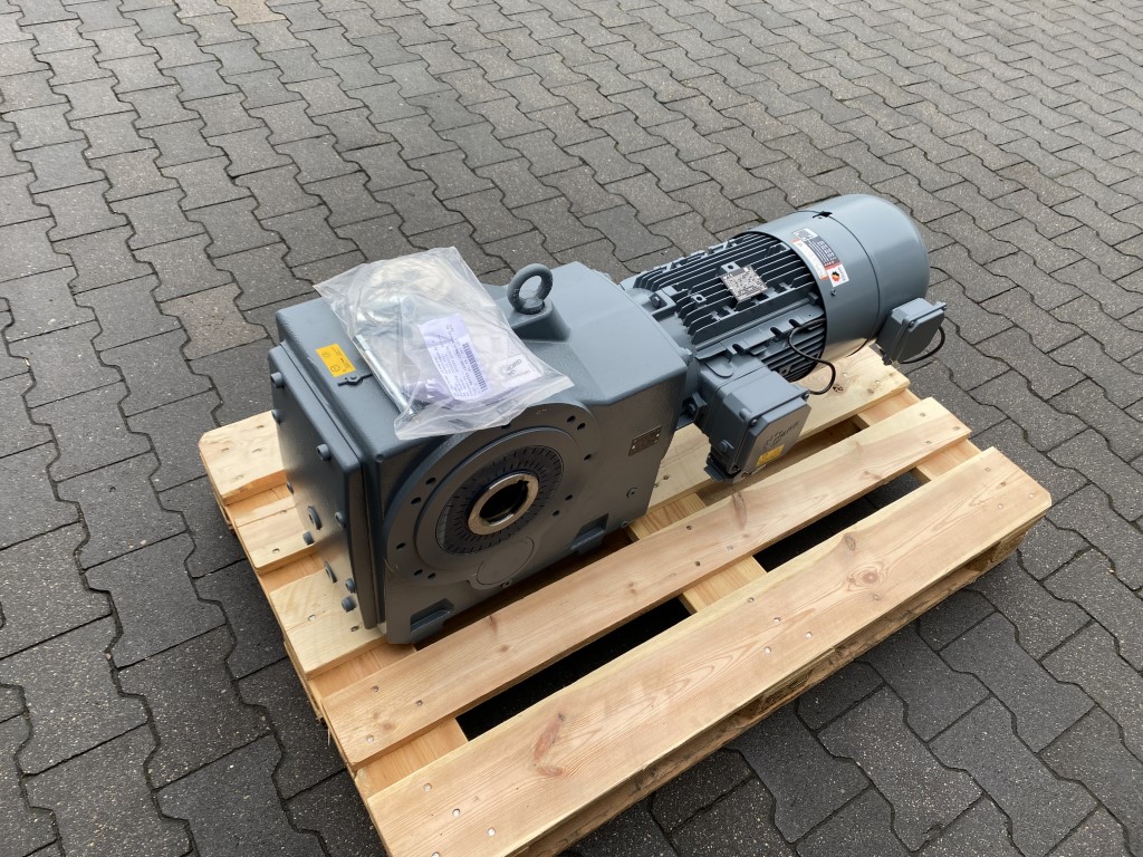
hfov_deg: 67.3
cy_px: 428
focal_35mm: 26
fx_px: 859
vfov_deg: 53.1
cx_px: 572
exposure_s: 1/157
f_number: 1.8
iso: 32
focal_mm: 4.25
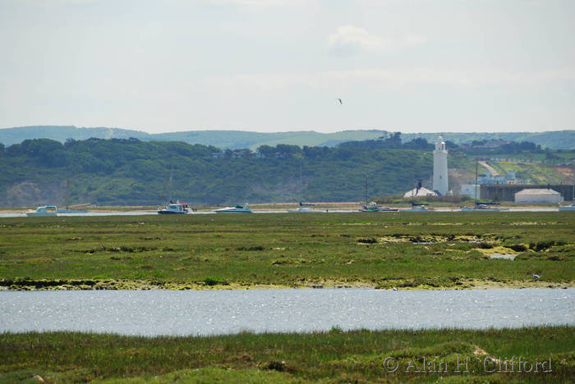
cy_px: 192
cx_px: 288
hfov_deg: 6.9
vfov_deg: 4.6
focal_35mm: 300
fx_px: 4796
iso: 100
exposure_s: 1/320
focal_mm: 200
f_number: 7.1
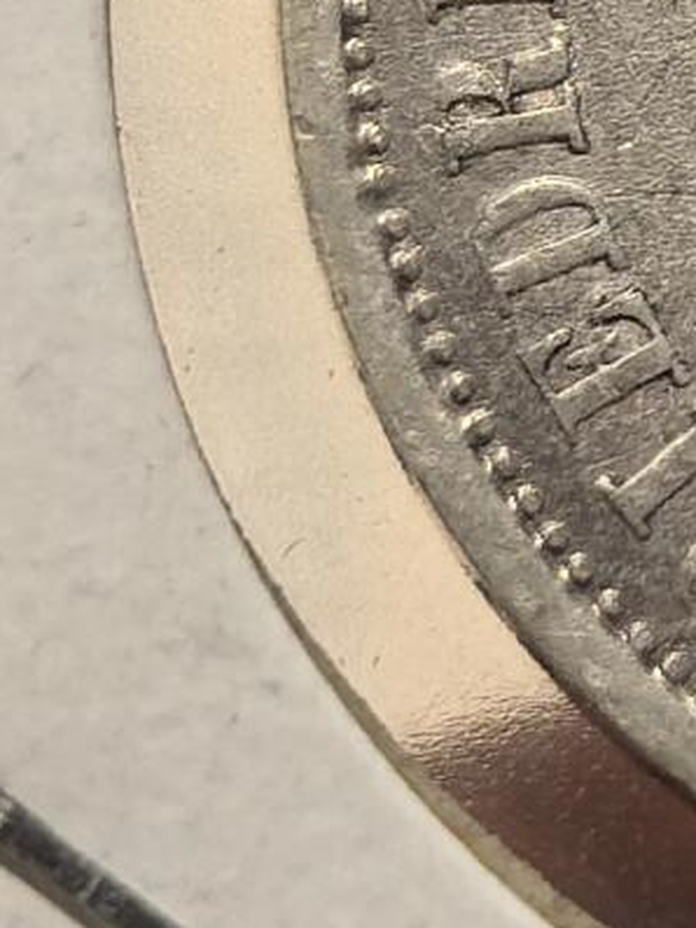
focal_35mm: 245
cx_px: 1383
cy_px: -26
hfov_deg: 5.9
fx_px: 6565
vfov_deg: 8.0
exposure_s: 1/50
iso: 160
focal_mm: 6.98
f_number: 2
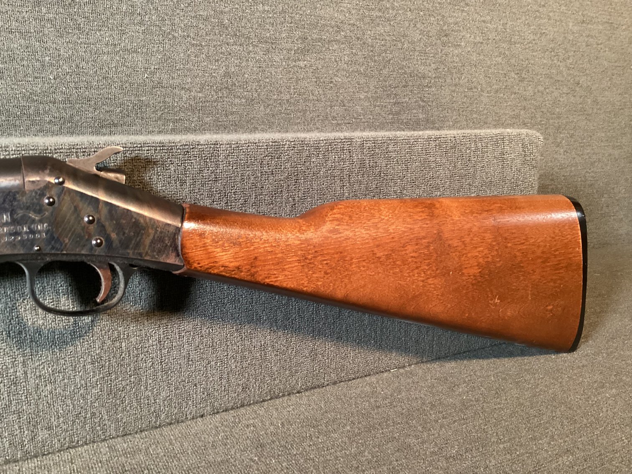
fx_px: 566
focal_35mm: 31
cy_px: 237
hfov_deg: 58.3
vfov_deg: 45.4
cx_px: 316
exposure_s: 1/30
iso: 400
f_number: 2.4
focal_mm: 3.3
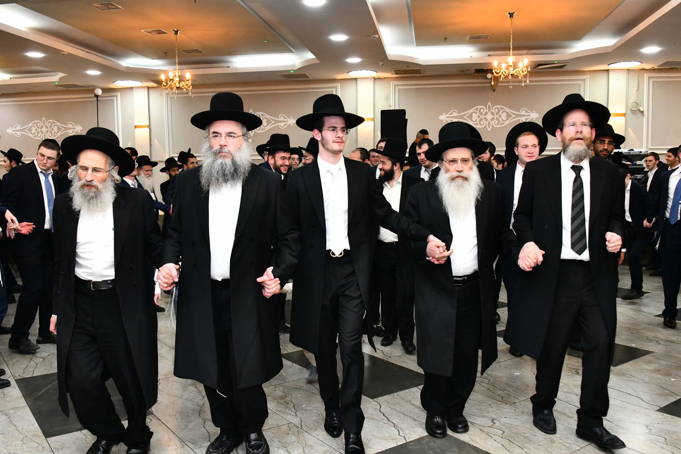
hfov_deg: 58.7
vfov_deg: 41.1
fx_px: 605
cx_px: 331
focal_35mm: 32
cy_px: 237
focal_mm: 28
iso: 2500
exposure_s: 1/200
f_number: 5.6
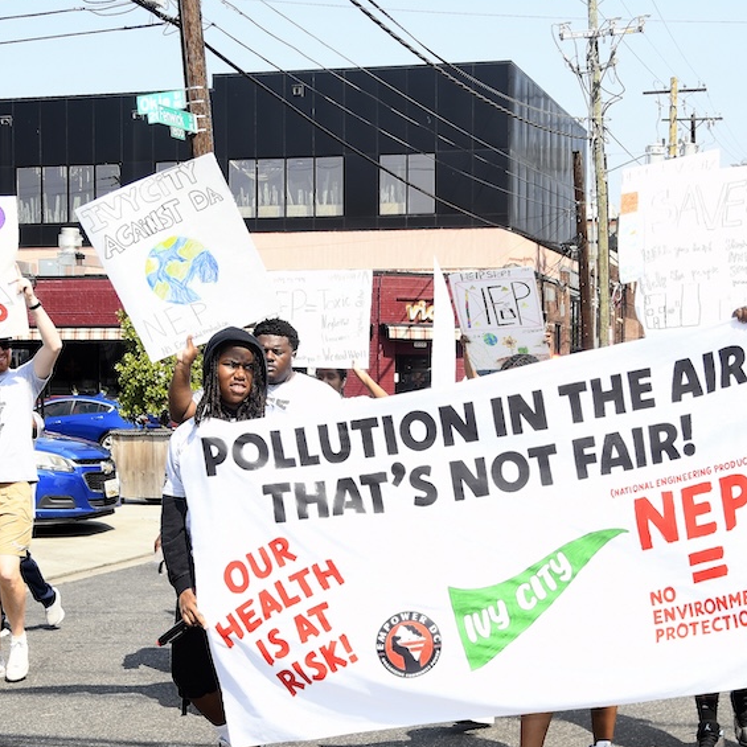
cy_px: 455
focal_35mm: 65
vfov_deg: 26.4
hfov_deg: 26.4
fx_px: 1587
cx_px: 444
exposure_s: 1/250
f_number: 3.8
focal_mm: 24
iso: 64
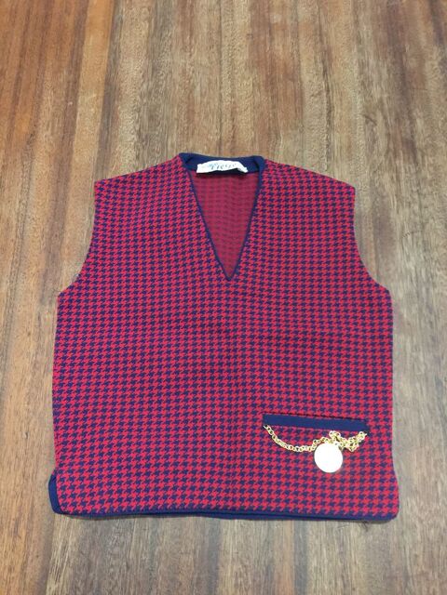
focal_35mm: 29
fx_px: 499
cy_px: 298
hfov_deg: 48.2
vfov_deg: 61.7
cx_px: 224
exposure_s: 1/4
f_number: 2.2
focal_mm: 4.15
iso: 125
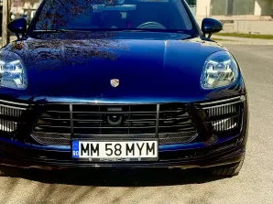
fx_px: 457
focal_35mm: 58
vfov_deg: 25.2
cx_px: 115
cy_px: 98
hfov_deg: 33.2
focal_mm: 6.76
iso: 80
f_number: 1.78
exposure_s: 1/2033
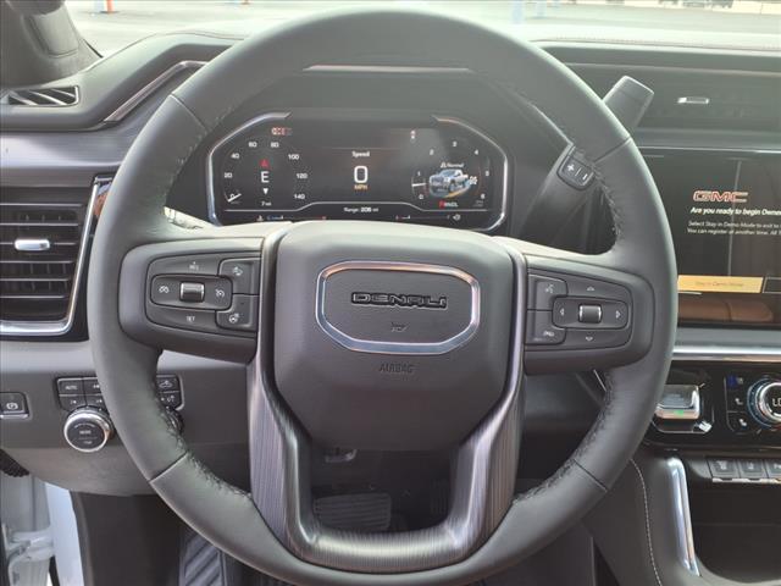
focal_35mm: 27
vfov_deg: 51.4
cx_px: 390
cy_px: 293
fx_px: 609
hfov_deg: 65.3
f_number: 1.9
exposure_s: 1/120
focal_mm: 3.58
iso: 40
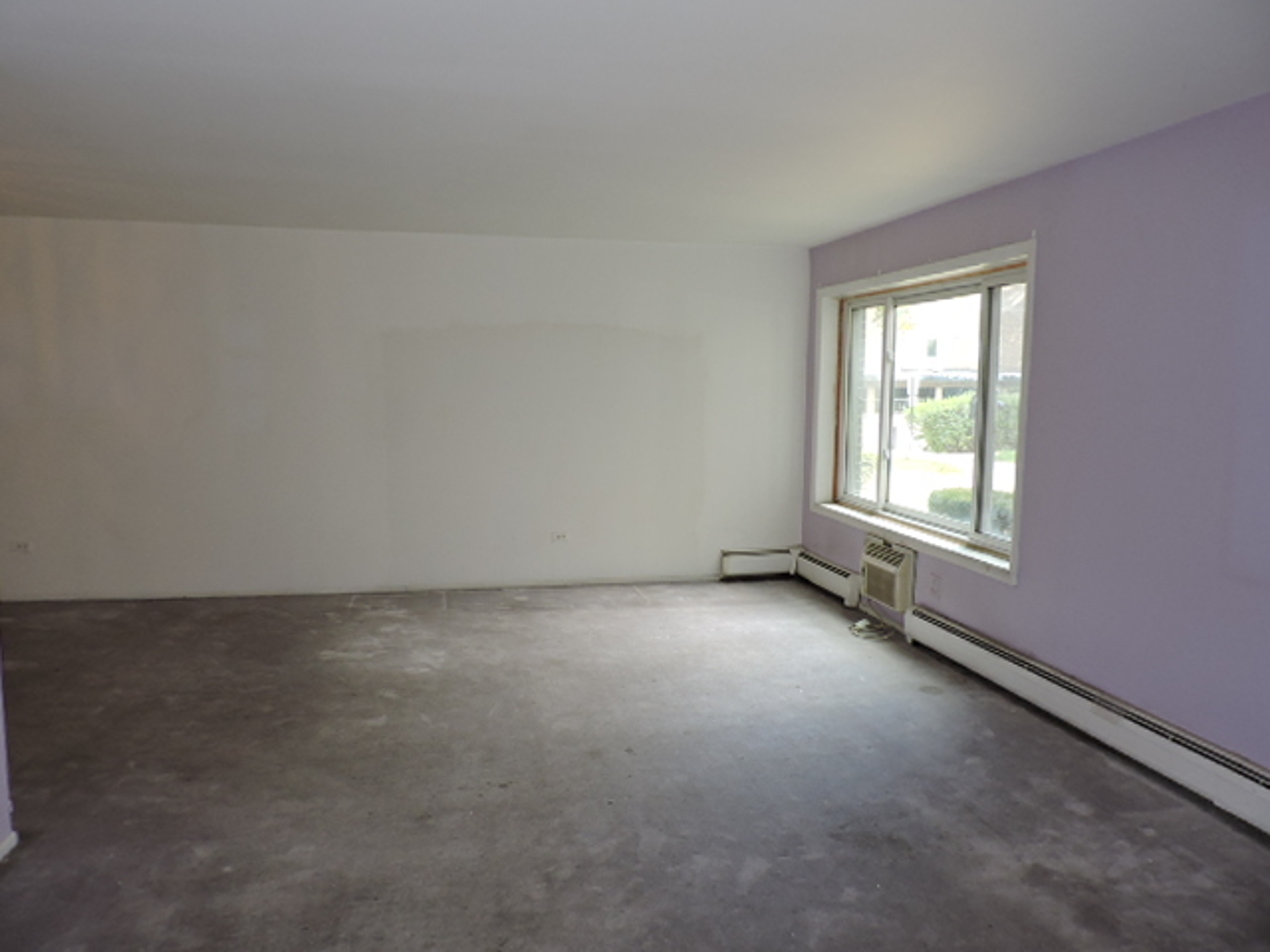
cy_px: 476
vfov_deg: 56.8
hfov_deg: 71.6
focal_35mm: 24
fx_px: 881
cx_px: 635
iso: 180
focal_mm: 4.3
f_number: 3
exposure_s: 1/40
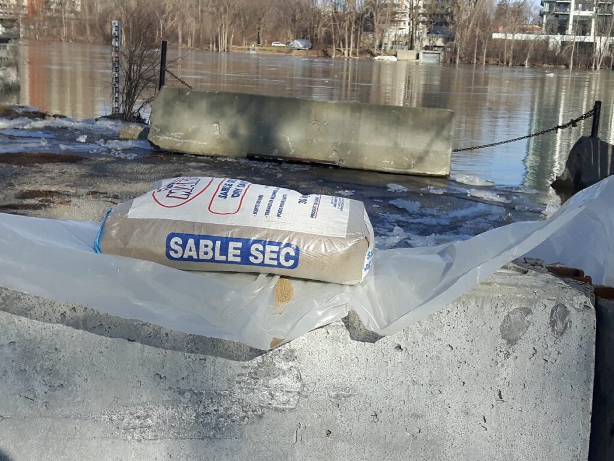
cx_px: 307
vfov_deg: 45.4
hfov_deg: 58.4
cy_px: 230
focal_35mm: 31
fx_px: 550
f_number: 1.9
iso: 40
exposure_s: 1/1068
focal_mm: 3.7
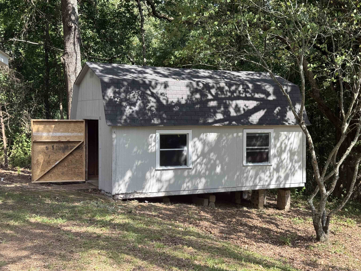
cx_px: 180
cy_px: 136
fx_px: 501
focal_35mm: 48
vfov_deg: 30.3
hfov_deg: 39.7
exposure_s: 1/906
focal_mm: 6.76
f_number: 1.78
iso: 64
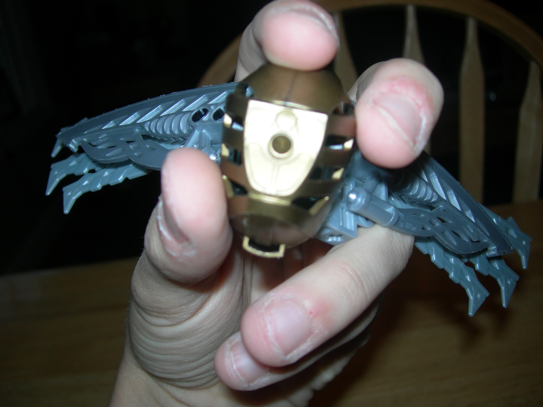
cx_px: 272
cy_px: 204
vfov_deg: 37.7
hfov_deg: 49.0
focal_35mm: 38
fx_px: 596
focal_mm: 7.8
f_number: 2.8
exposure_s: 1/60.1
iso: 50
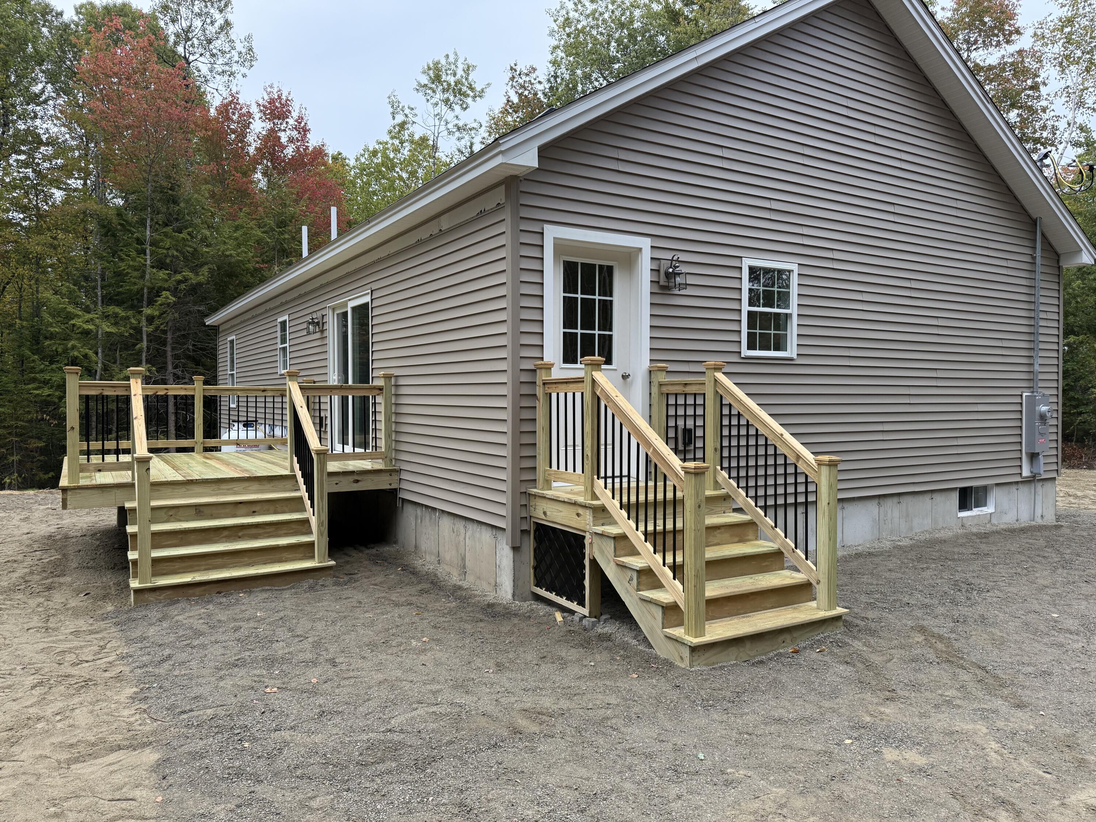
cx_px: 548
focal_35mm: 24
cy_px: 411
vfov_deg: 56.8
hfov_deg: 71.6
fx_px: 760
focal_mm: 6.76
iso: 200
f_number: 1.78
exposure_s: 1/121
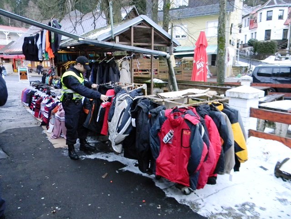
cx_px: 146
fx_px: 235
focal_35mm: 28
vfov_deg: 49.7
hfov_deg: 63.4
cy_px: 110
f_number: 3.5
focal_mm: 5
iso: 400
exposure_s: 1/41.6
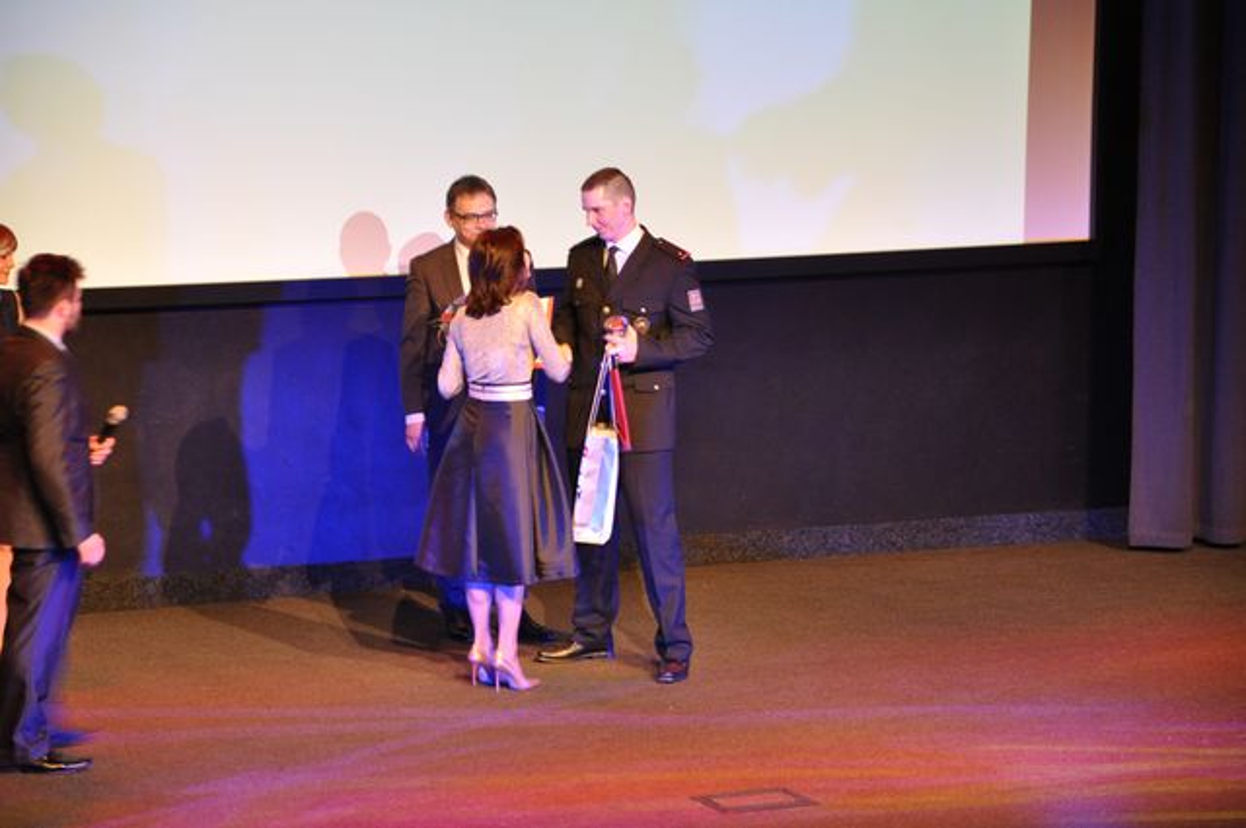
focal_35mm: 158
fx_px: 5444
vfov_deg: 8.7
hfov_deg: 13.1
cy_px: 414
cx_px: 623
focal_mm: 105
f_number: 5.6
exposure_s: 1/15
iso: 1600
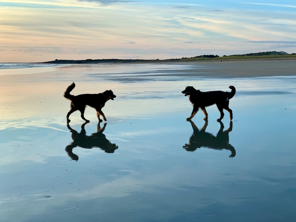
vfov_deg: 28.0
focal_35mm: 52
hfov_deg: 36.8
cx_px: 148
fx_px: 445
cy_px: 111
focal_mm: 6
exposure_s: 1/355
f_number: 2.4
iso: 16
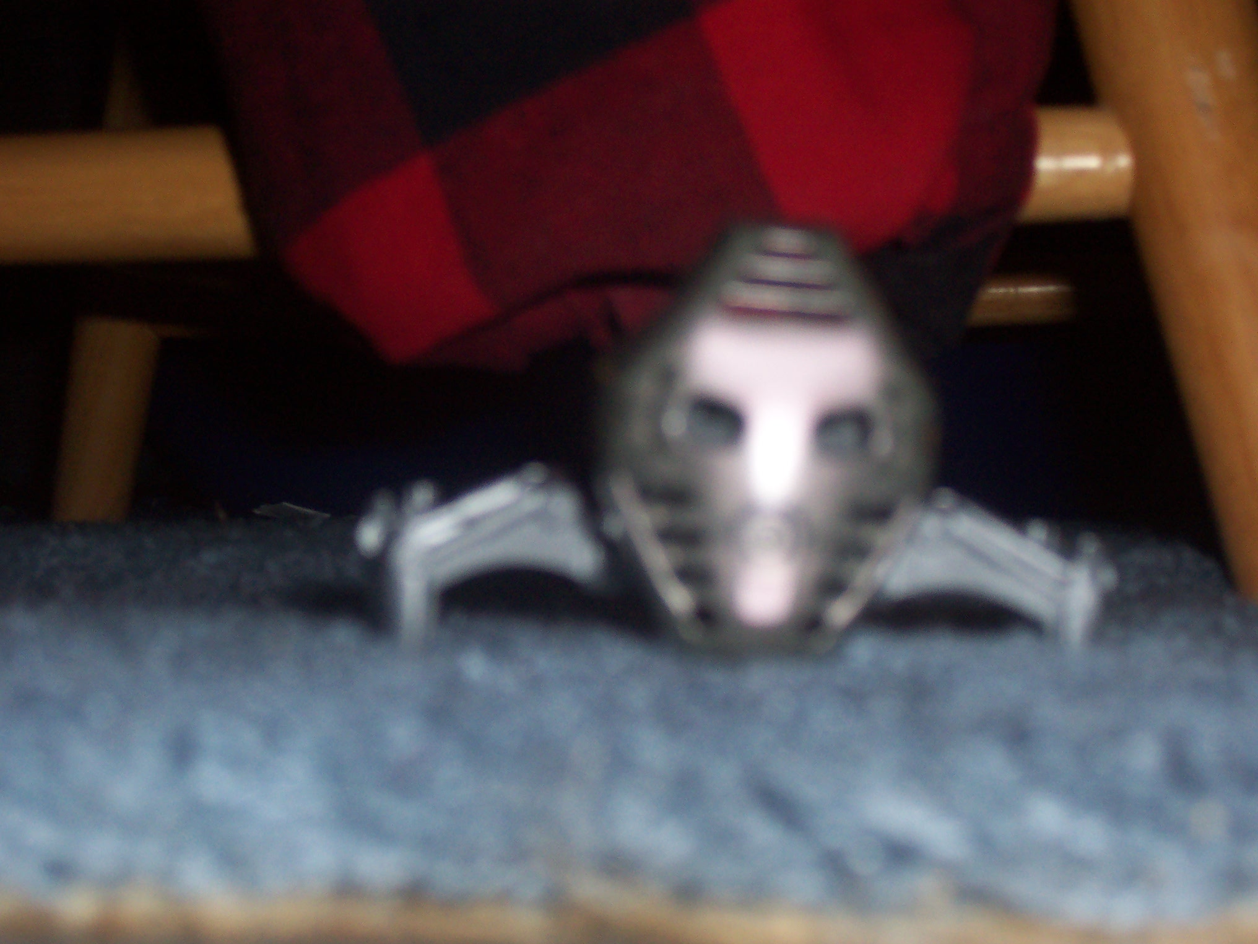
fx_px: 2580
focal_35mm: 71
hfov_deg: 27.4
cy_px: 472
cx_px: 629
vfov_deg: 20.7
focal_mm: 10.8
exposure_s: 1/90
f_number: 4
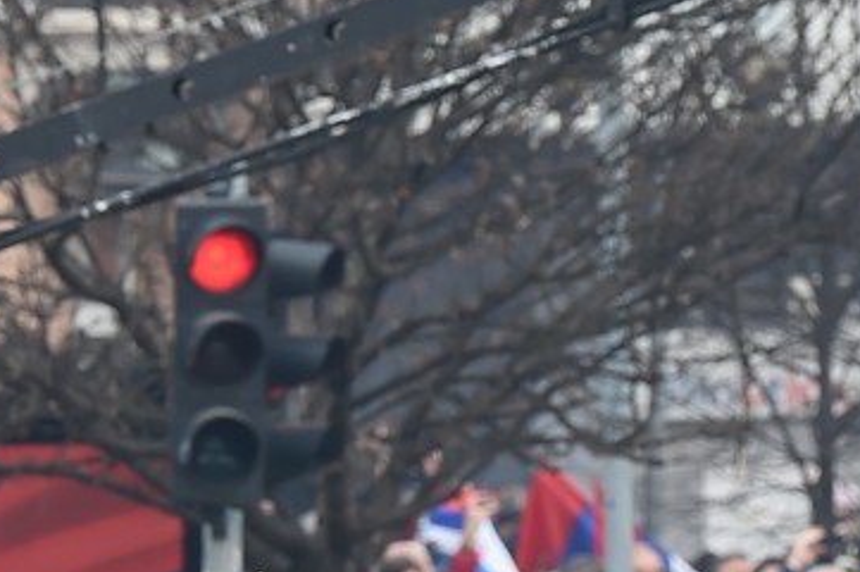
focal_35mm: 831
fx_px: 19833
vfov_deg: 1.6
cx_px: -777
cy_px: 1264
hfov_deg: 2.5
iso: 500
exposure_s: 1/200
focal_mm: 150
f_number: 9
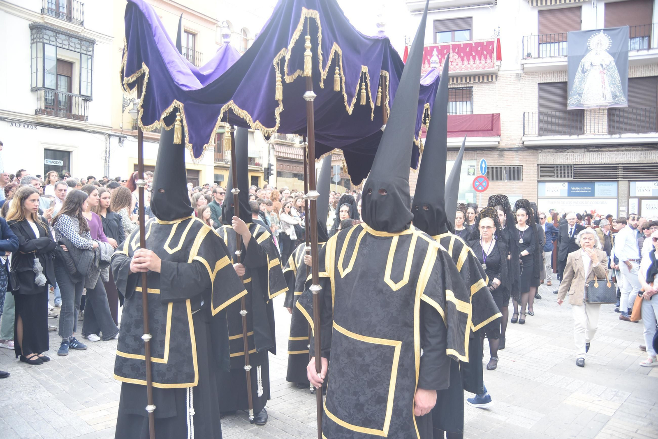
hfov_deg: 63.6
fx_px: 530
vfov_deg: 45.0
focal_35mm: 29
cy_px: 220
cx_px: 329
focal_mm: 29
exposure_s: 1/320
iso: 720
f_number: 5.6
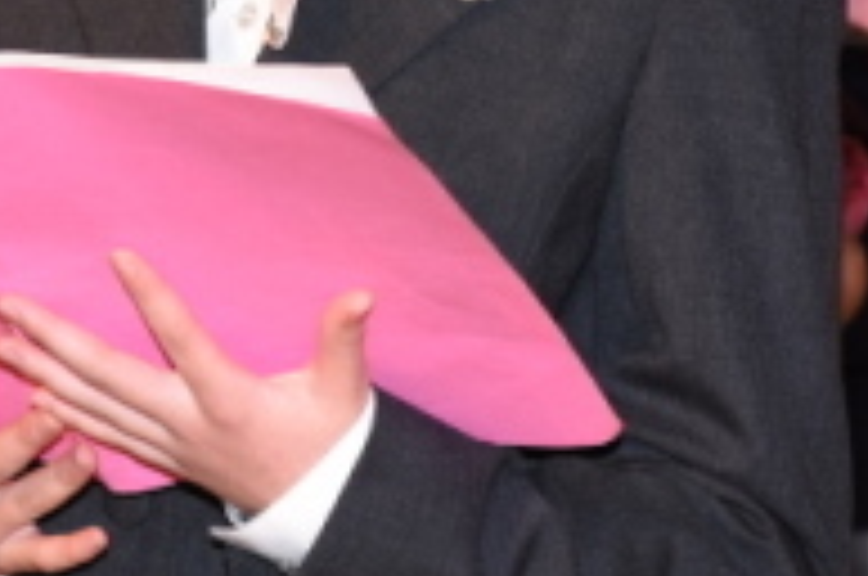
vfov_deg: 3.9
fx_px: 8414
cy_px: -200
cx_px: -67
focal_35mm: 350
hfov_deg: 5.9
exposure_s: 1/60
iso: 400
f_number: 5.6
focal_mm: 75
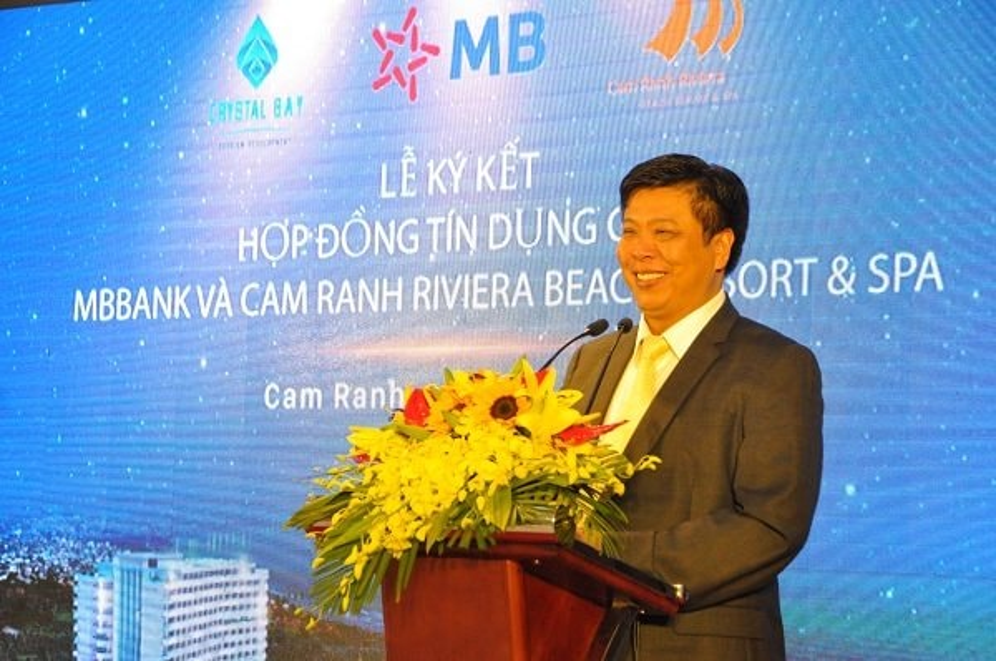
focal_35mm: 98
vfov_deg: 14.0
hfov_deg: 21.0
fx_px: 2693
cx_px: 498
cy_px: 330
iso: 2000
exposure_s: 1/160
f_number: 8
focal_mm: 65
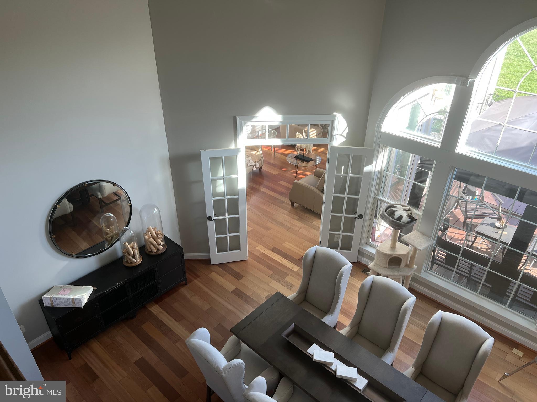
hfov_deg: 67.3
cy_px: 201
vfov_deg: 53.1
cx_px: 268
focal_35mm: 26
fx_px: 403
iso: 50
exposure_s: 1/120
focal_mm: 5.7
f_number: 1.5
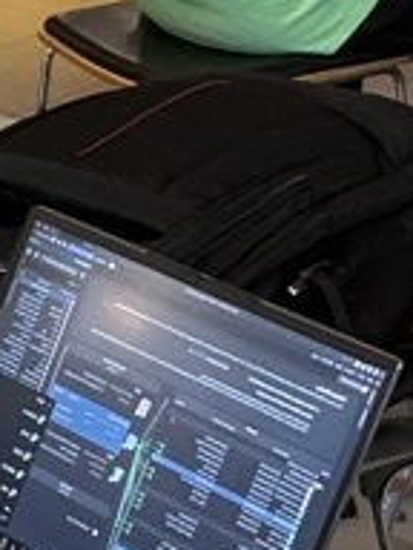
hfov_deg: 9.2
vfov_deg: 12.3
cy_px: 378
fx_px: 2545
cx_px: 57
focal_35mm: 160
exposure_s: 1/50
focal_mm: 2.69
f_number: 1.9
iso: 250
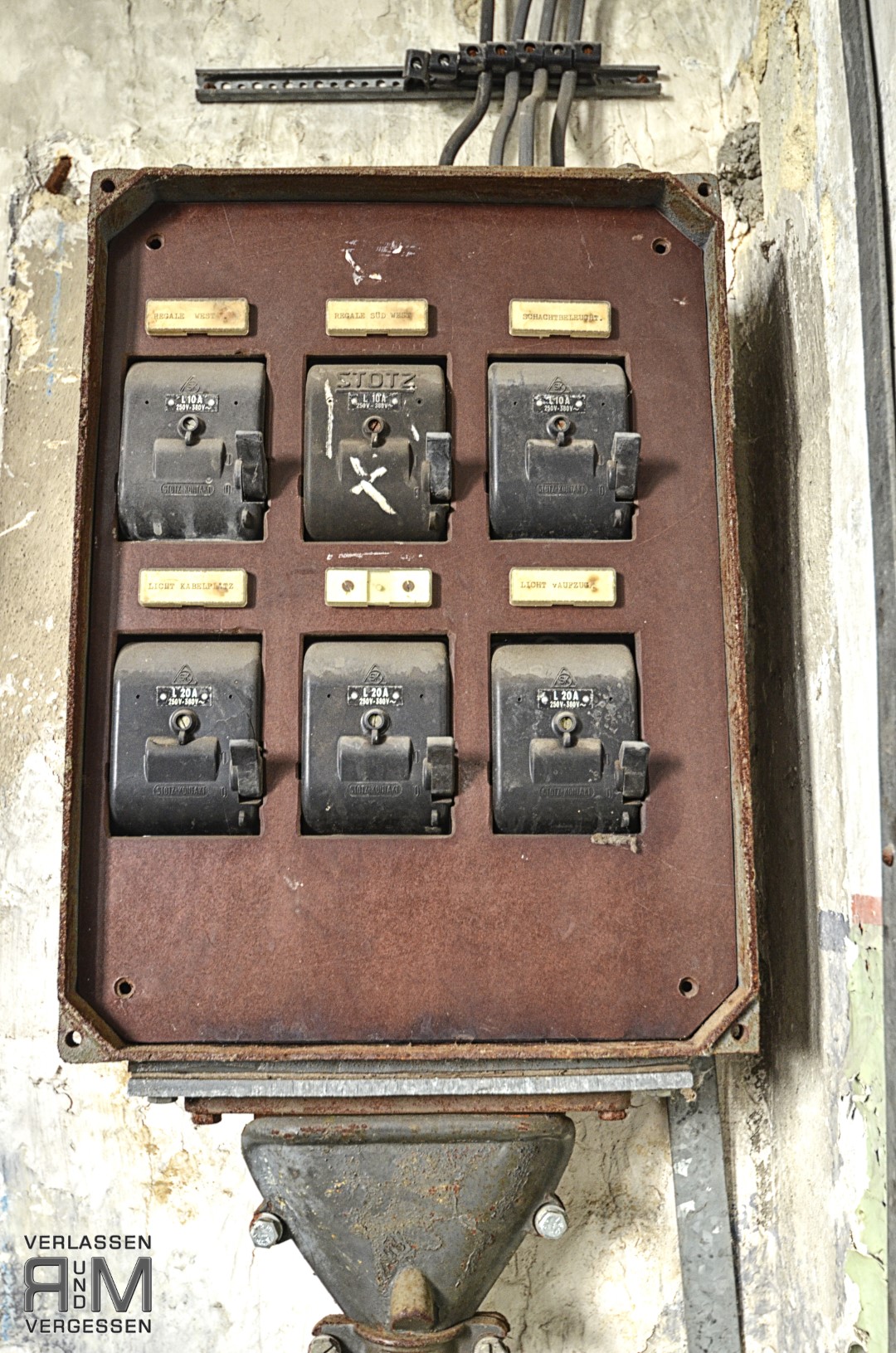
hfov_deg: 39.8
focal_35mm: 33
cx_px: 448
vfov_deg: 57.3
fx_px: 1238
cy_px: 676
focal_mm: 22
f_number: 4.5
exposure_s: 1/13
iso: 800
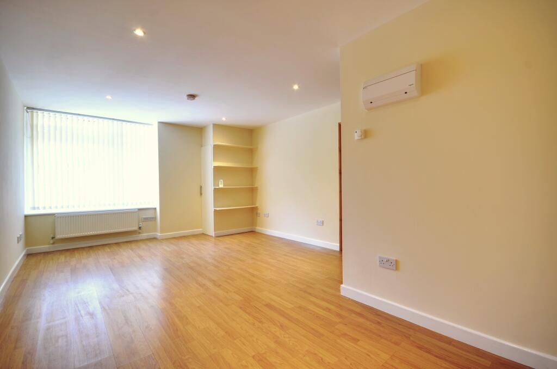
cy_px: 184
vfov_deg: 71.8
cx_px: 278
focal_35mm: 16
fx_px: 255
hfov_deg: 95.1
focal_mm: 11
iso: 100
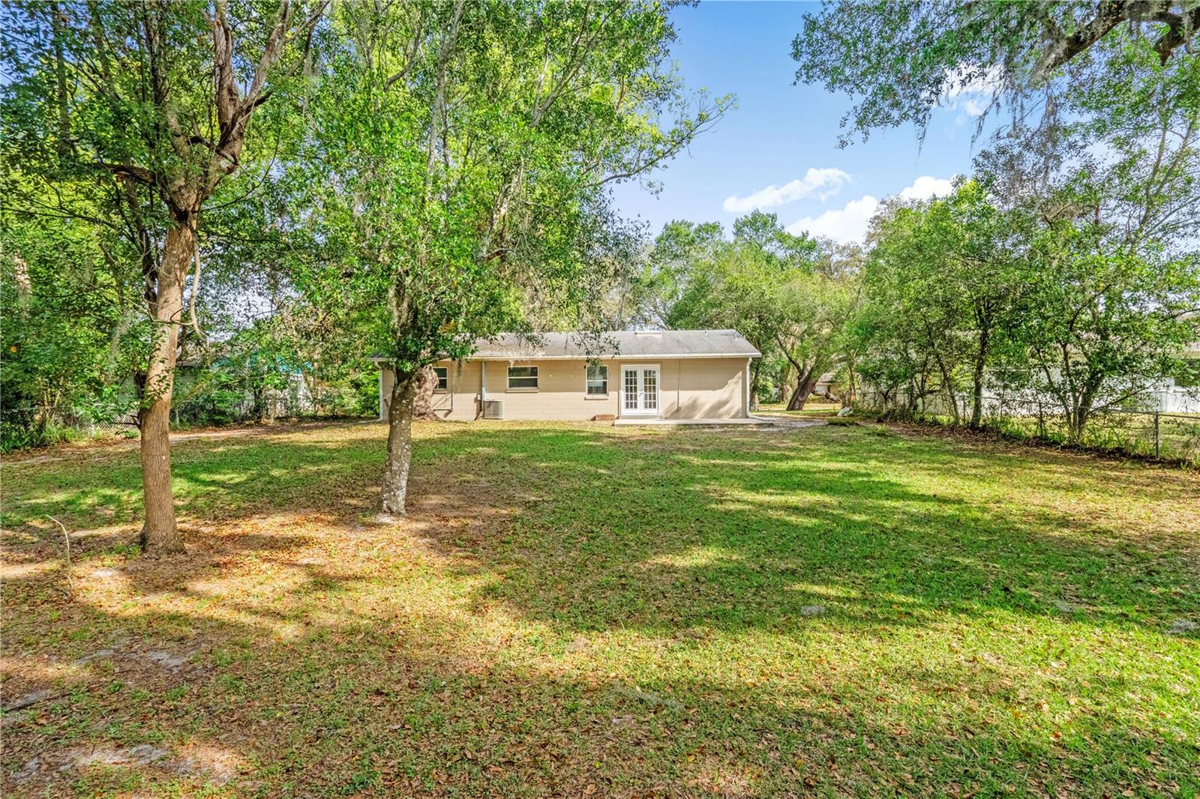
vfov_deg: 72.0
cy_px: 400
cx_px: 600
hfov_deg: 95.0
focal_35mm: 16
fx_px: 550
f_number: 9
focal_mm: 11
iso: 250
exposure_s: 1/2500
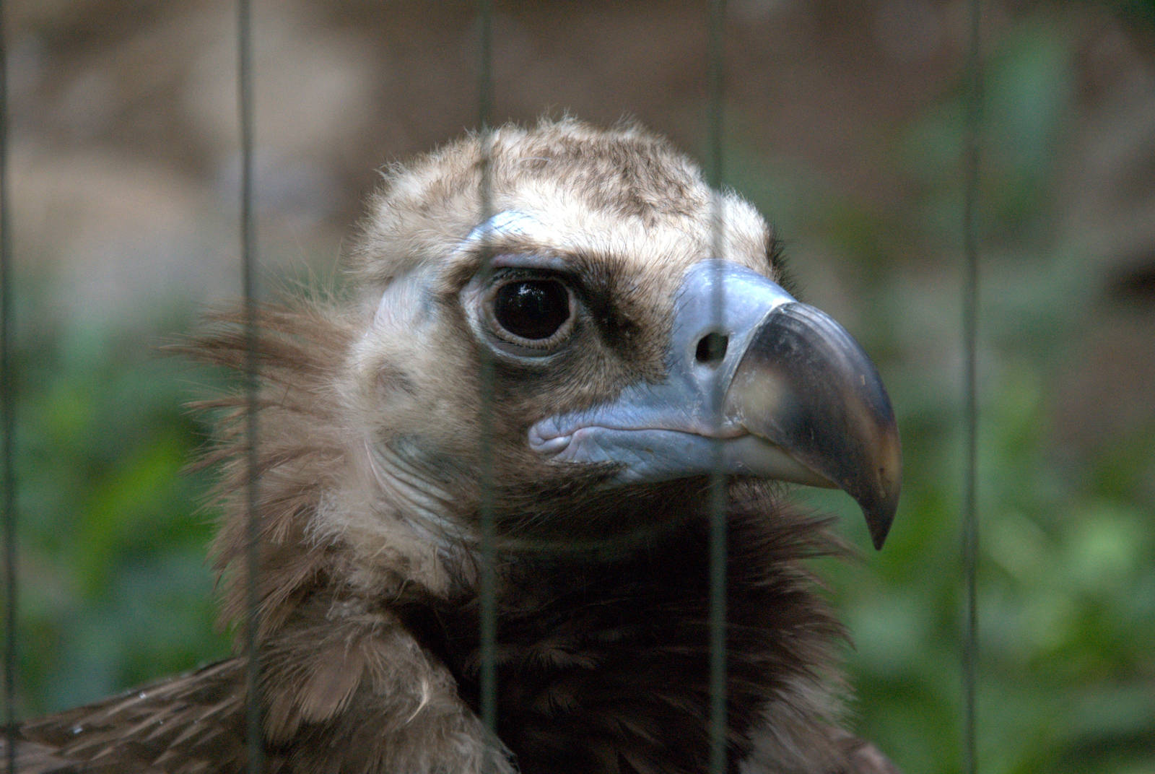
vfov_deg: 4.6
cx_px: 578
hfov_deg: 6.9
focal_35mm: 300
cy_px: 387
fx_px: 9639
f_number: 6.3
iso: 1600
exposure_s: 1/200
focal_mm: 200
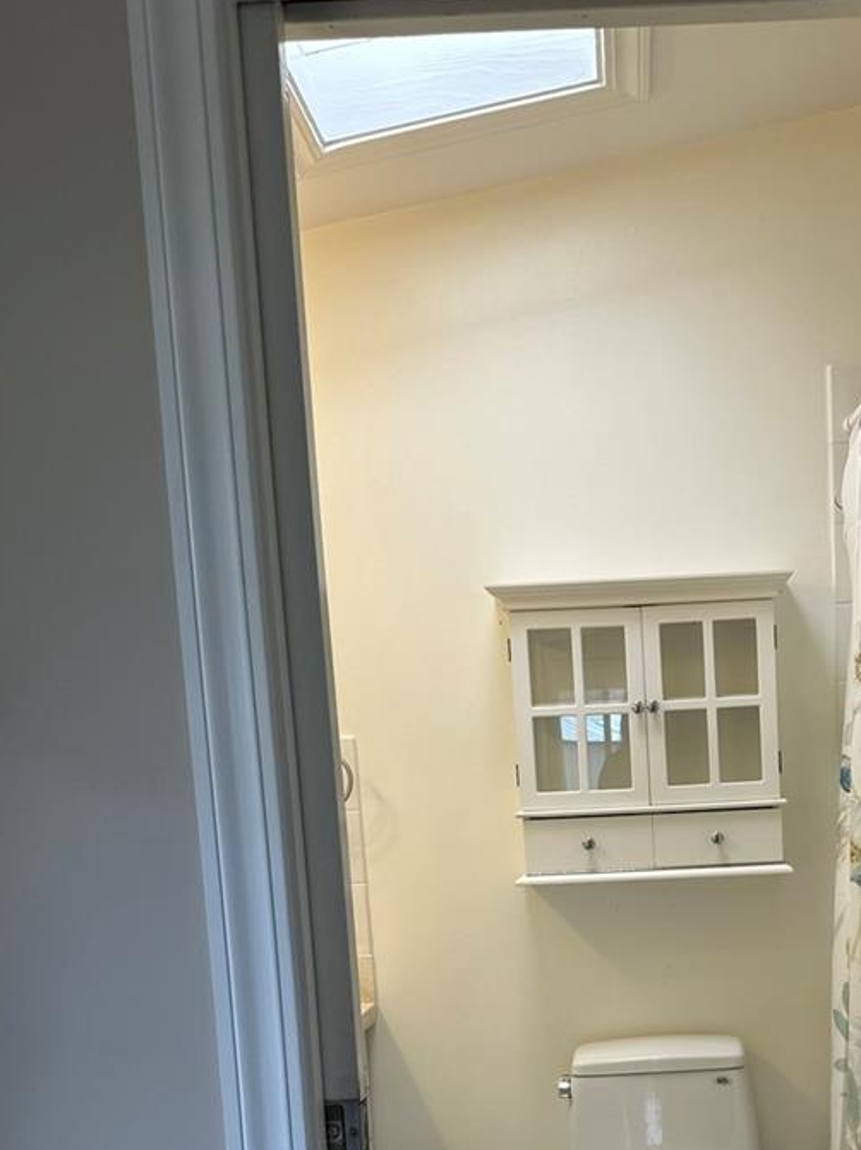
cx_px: 679
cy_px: 968
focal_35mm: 43
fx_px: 1427
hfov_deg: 32.7
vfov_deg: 41.4
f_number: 1.78
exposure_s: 1/124
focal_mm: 6.86
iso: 50
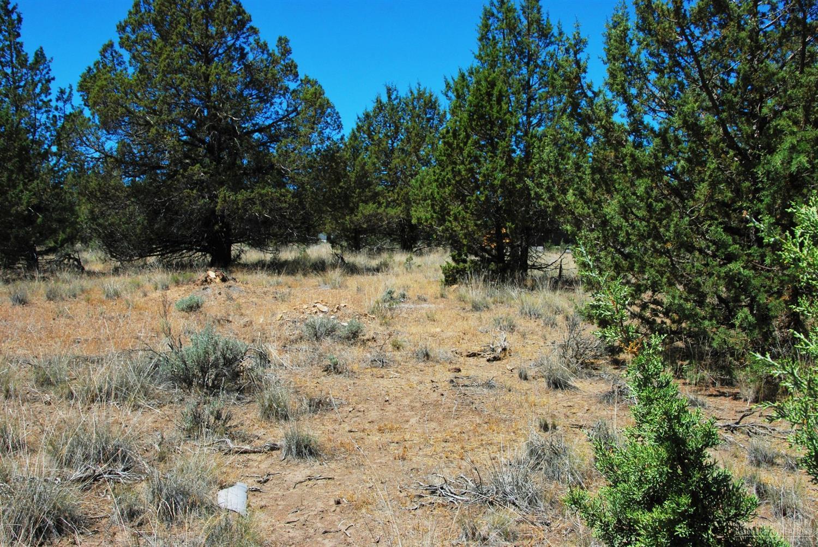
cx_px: 409
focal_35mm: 39
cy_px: 274
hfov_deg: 49.5
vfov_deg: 34.3
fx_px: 887
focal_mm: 26
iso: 400
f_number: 13
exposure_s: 1/640
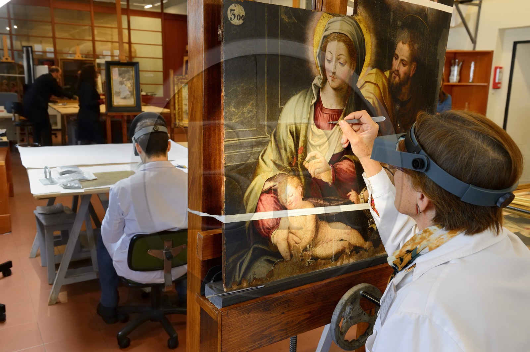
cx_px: 265
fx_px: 471
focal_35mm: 32
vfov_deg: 41.0
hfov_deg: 58.8
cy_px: 176
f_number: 7.1
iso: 1600
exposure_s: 1/60
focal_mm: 32
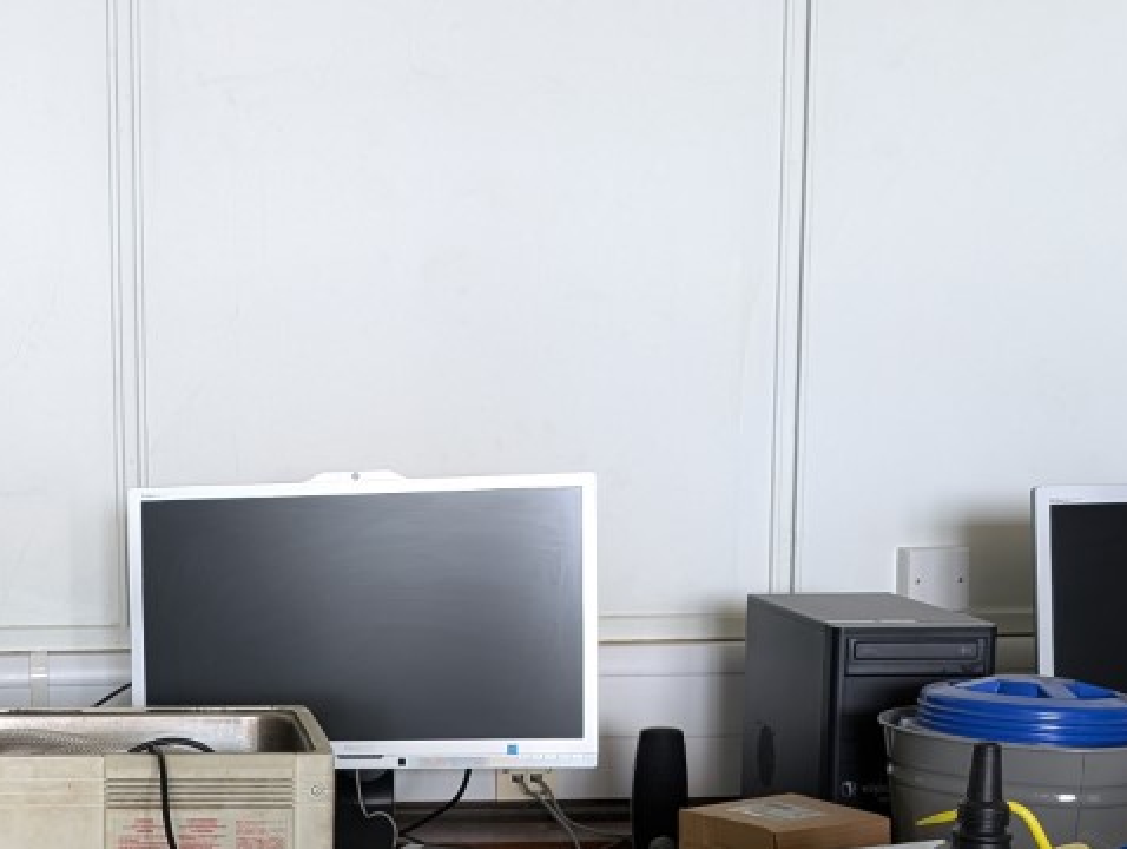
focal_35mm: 60
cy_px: 741
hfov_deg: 31.2
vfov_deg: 23.9
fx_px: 1956
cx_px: 192
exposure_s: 1/23.8
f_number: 1.68
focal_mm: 6.9
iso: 97
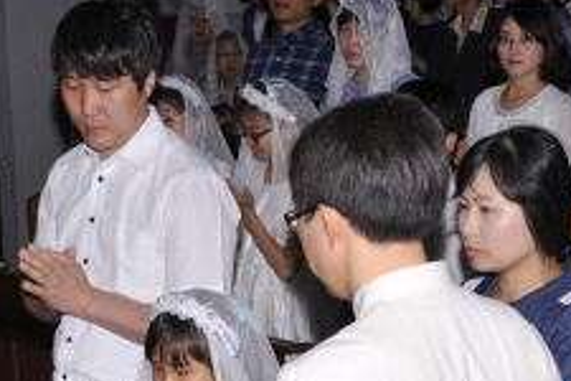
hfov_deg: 17.0
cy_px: 377
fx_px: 1903
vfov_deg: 11.3
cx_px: 185
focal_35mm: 120
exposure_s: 1/60
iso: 200
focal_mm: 45
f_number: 8
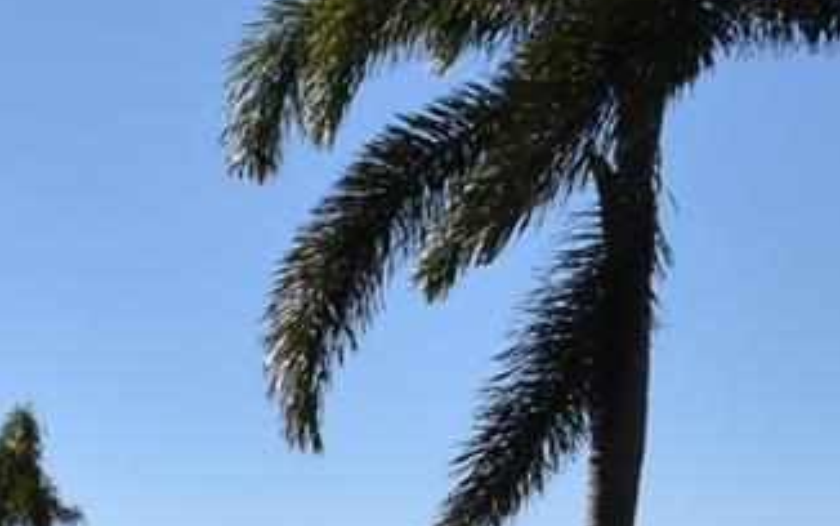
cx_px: -417
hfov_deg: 22.5
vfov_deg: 14.0
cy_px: 1127
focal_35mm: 75
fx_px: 1718
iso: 200
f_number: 8
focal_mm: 10
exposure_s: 1/640
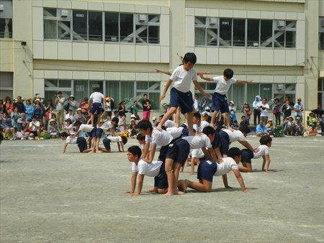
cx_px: 162
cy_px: 122
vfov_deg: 19.2
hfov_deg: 25.3
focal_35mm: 77
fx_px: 721
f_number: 5.8
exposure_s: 1/250
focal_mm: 13.7
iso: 50
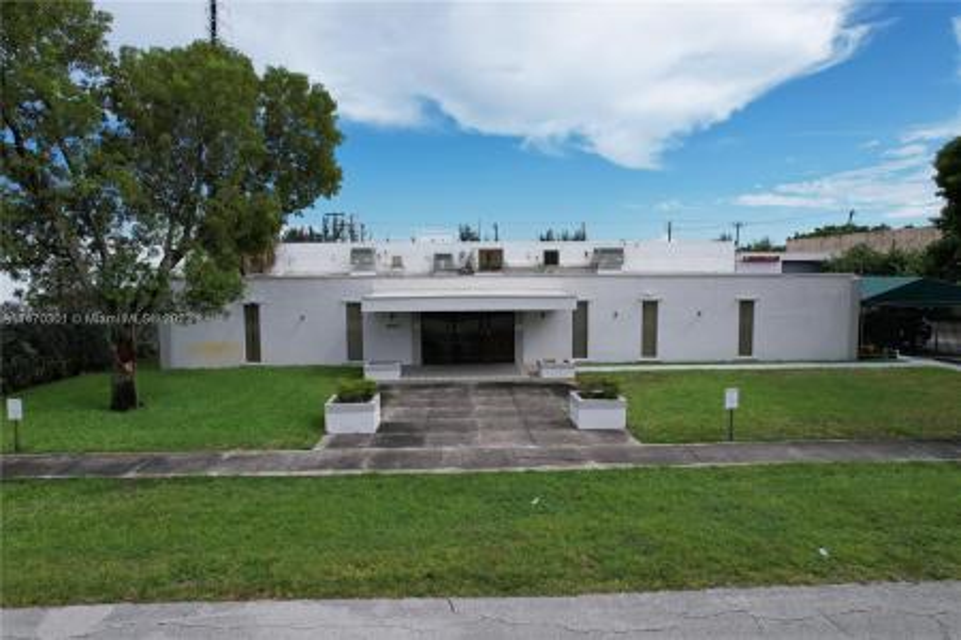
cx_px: 480
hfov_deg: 78.6
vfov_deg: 57.2
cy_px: 320
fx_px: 587
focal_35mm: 22
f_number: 2.8
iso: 140
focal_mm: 8.38
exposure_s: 1/2500
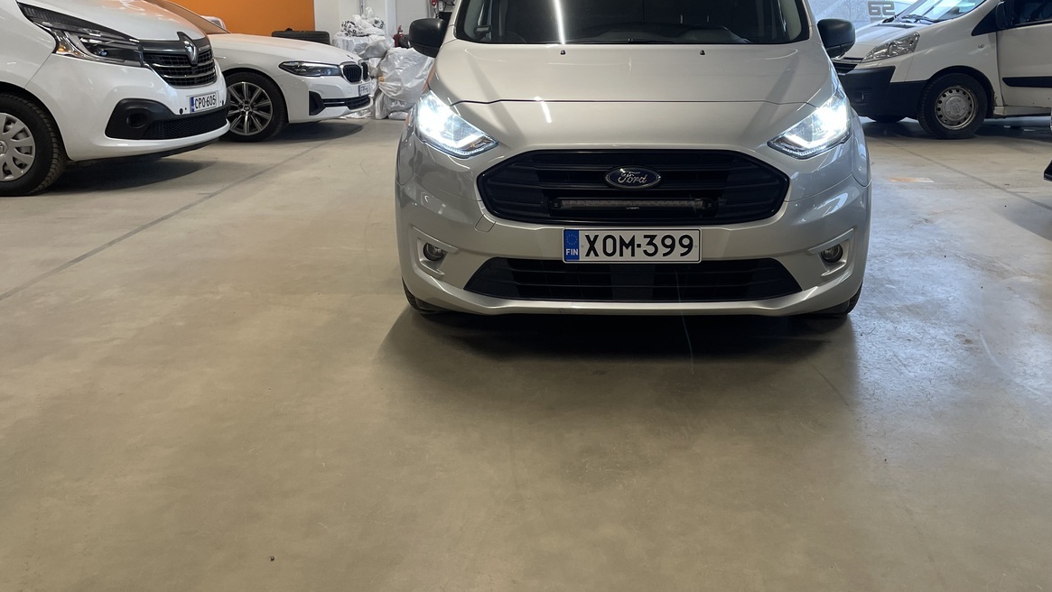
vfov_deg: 33.3
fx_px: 977
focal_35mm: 35
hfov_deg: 56.2
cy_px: 174
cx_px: 632
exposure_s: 1/102
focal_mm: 4.2
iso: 64
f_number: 1.6
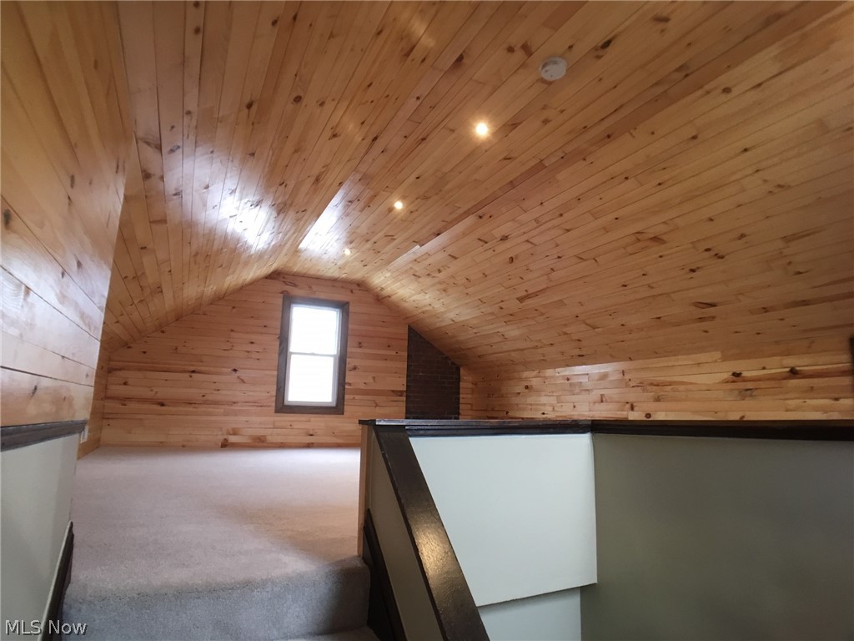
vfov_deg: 48.2
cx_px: 427
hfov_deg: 61.7
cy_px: 320
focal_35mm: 29
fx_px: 715
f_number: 2.2
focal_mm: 4.15
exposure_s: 1/30
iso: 80
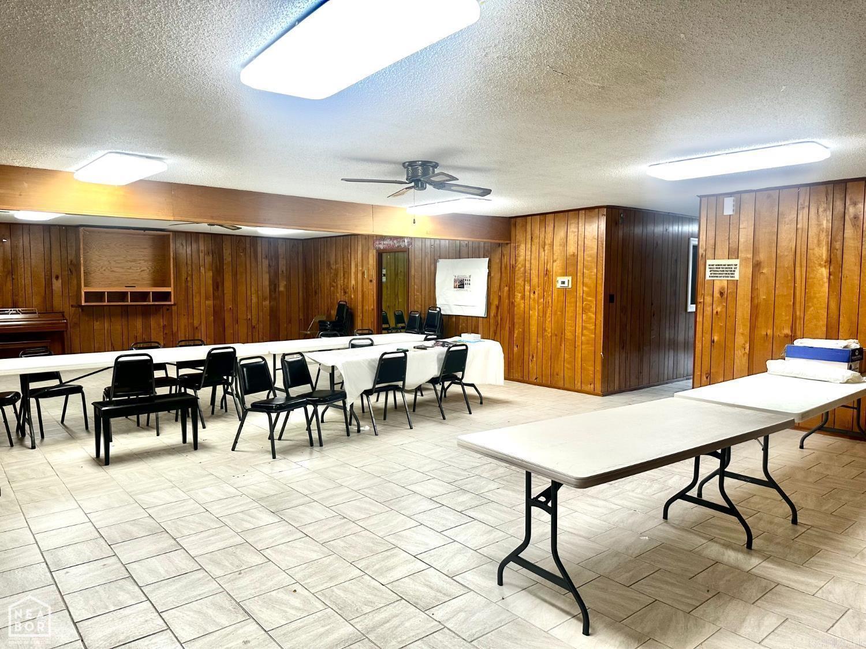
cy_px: 324
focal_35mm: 24
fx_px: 600
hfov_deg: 71.6
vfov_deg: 56.8
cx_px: 433
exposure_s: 1/120
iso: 125
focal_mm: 6.86
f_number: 1.78
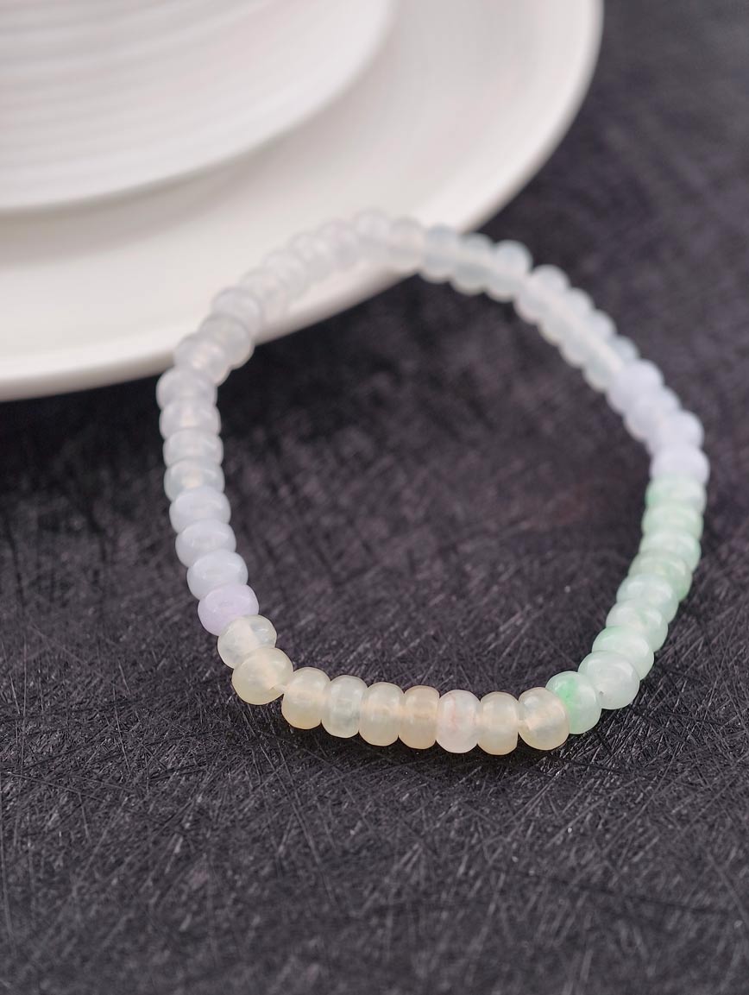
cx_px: 374
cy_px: 498
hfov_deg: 17.4
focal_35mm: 85
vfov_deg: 23.0
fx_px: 2446
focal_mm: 22.48
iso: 125
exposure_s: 1/160
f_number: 2.67
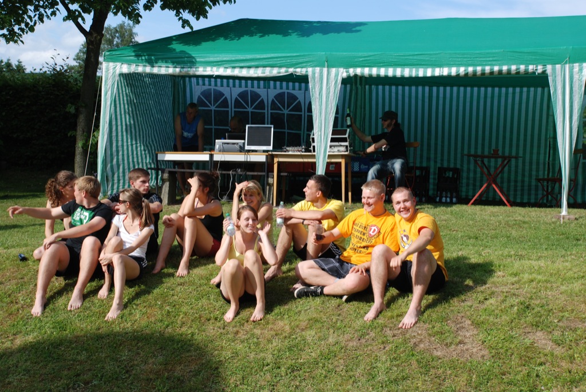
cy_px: 196
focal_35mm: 66
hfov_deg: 30.5
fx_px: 1075
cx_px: 293
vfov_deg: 20.7
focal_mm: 44
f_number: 6.3
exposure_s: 1/160
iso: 100
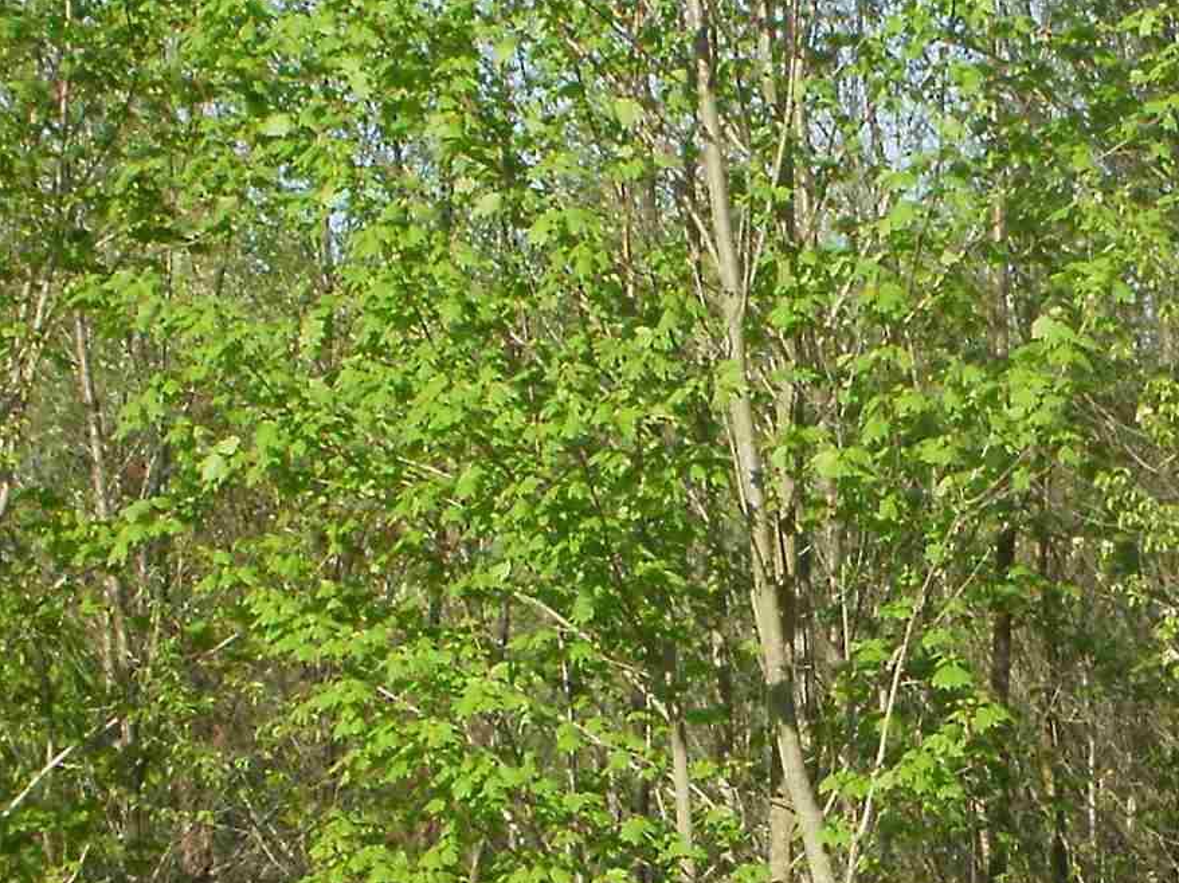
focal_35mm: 126
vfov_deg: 11.8
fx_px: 4290
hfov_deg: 15.4
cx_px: 1137
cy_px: 510
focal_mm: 6.3
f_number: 5.6
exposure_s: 1/200
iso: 100
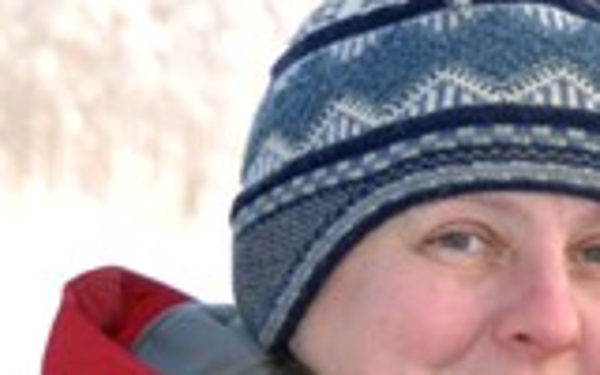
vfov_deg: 4.0
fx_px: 5314
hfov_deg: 6.3
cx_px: 1069
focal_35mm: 325
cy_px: 392
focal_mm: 44
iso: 200
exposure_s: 1/125
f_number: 4.5
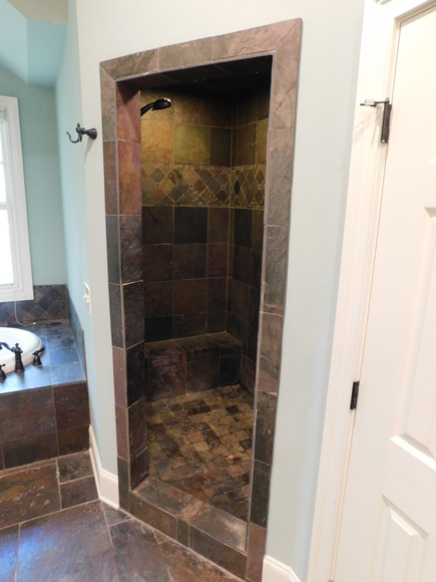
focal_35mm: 23
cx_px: 218
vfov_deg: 73.9
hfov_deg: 58.9
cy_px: 291
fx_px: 386
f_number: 3
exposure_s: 1/13
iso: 400
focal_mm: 4
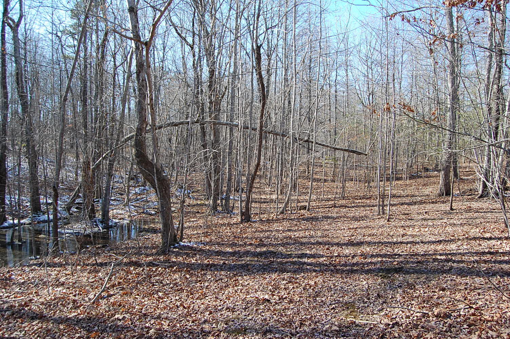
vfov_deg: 47.8
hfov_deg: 67.4
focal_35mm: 27
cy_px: 170
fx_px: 382
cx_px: 255
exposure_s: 1/160
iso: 200
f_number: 6.3
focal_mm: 18
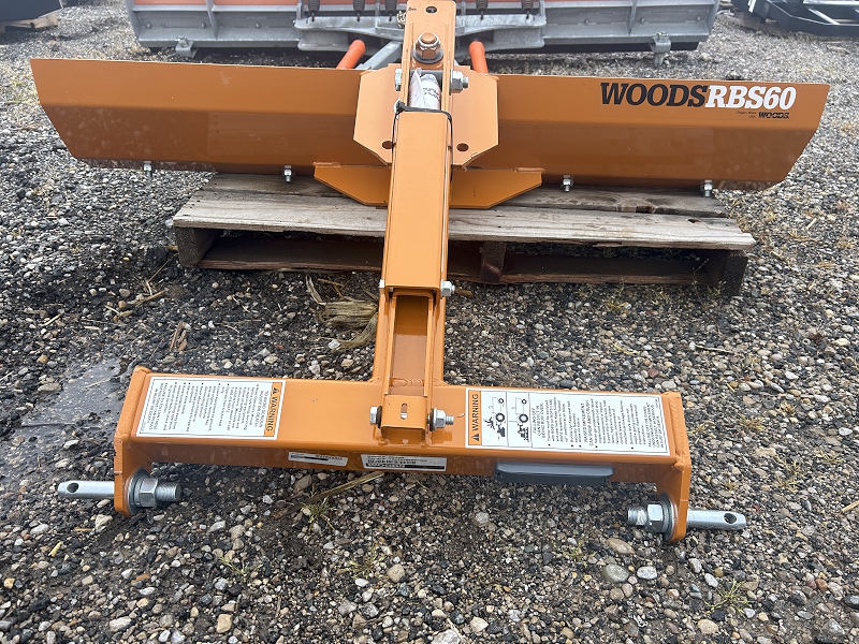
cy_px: 322
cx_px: 430
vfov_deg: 53.1
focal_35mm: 26
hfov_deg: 67.3
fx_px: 645
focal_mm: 5.7
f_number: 1.5
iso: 50
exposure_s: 1/1575
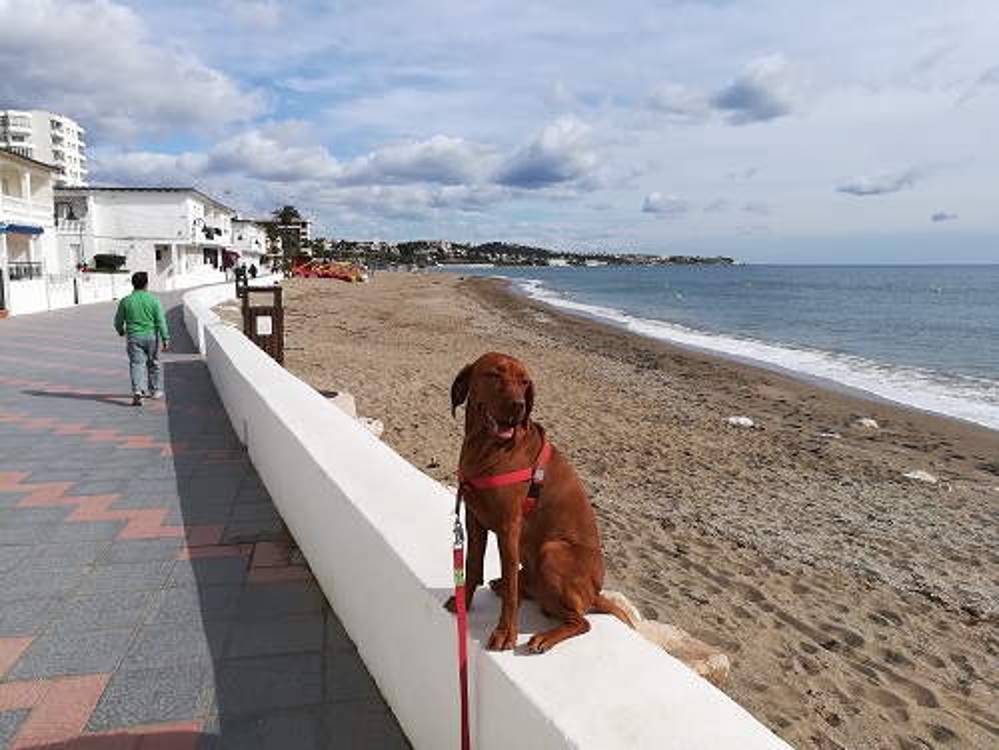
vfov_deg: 53.1
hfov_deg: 67.3
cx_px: 500
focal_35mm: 26
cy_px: 375
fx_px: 750
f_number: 2.2
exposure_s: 1/1672
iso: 50
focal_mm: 3.83
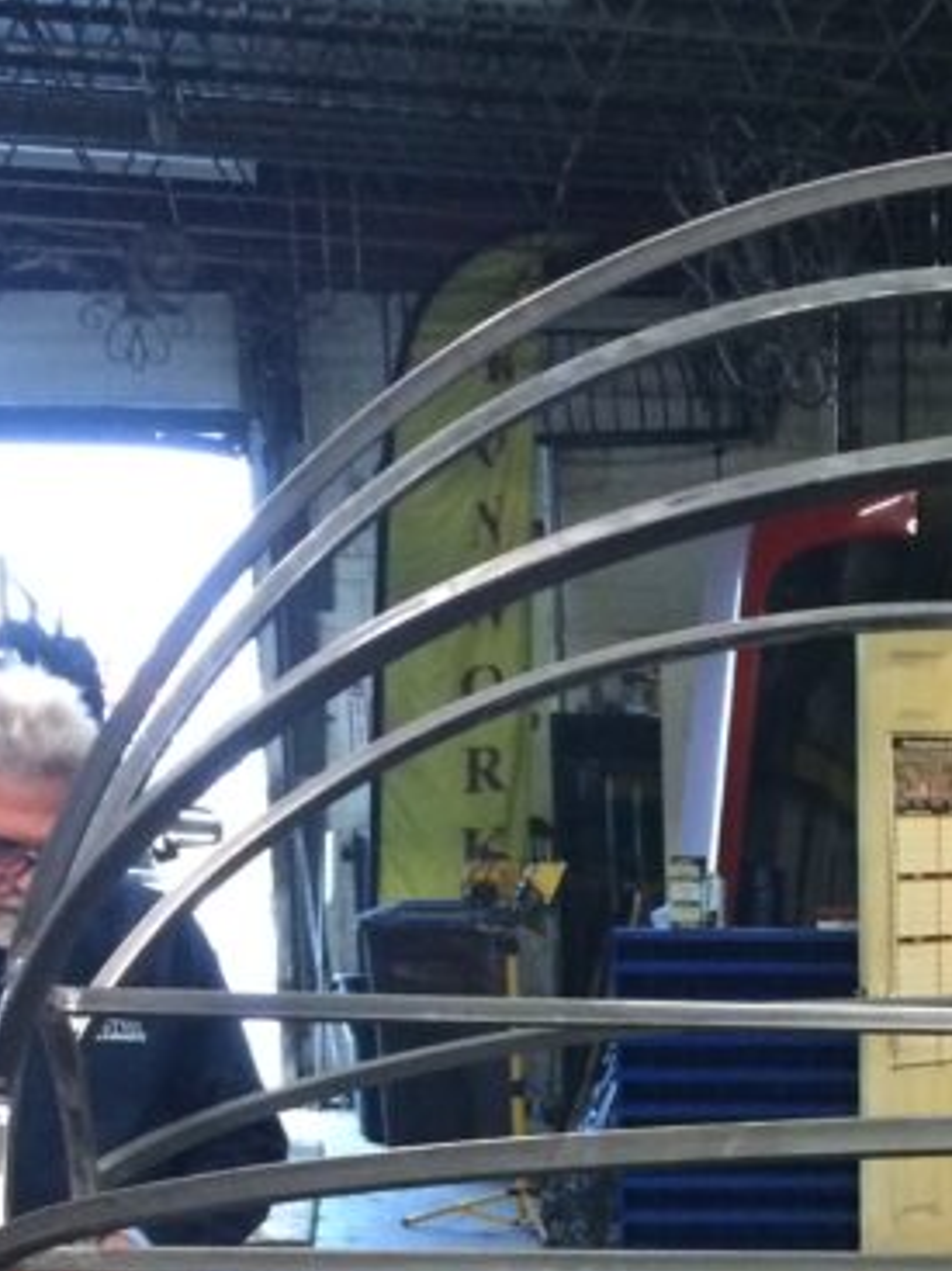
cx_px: 1125
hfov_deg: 17.4
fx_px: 2972
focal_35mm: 81
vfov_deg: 22.6
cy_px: 1437
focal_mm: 4.15
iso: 320
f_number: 2.2
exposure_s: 1/24
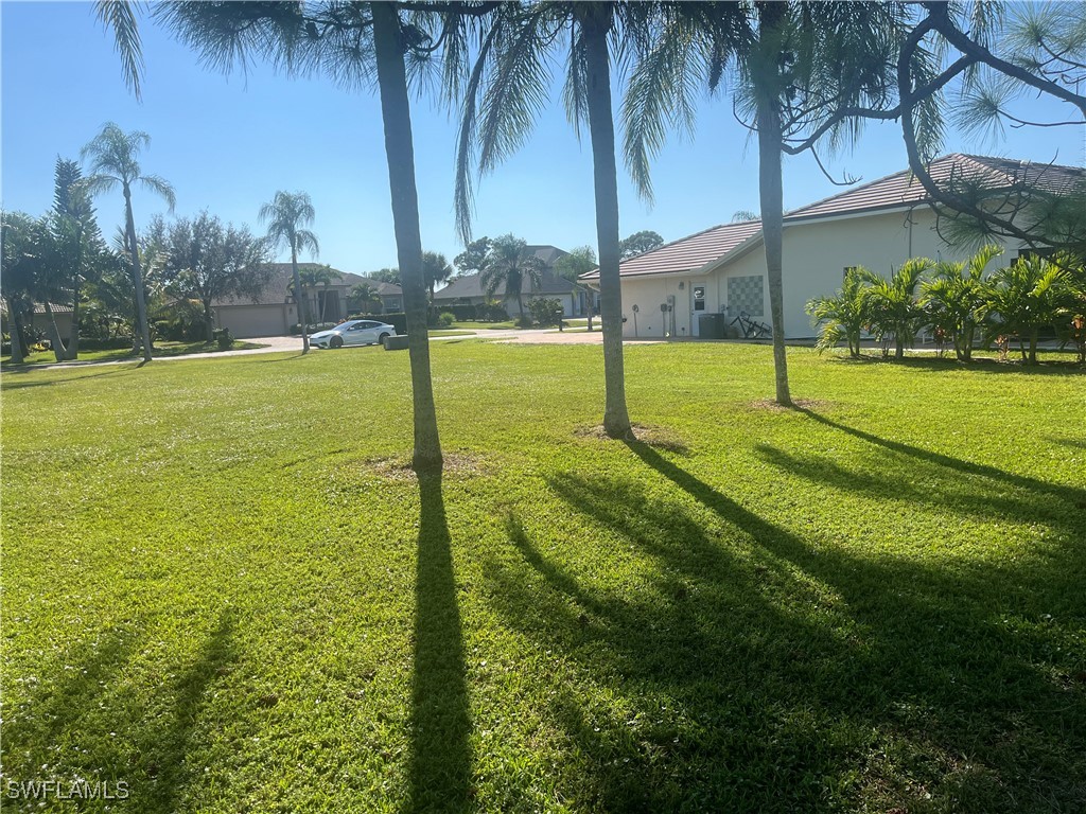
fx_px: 816
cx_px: 543
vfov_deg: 53.1
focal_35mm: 26
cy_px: 407
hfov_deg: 67.3
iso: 50
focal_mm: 5.1
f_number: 1.6
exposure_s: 1/3876
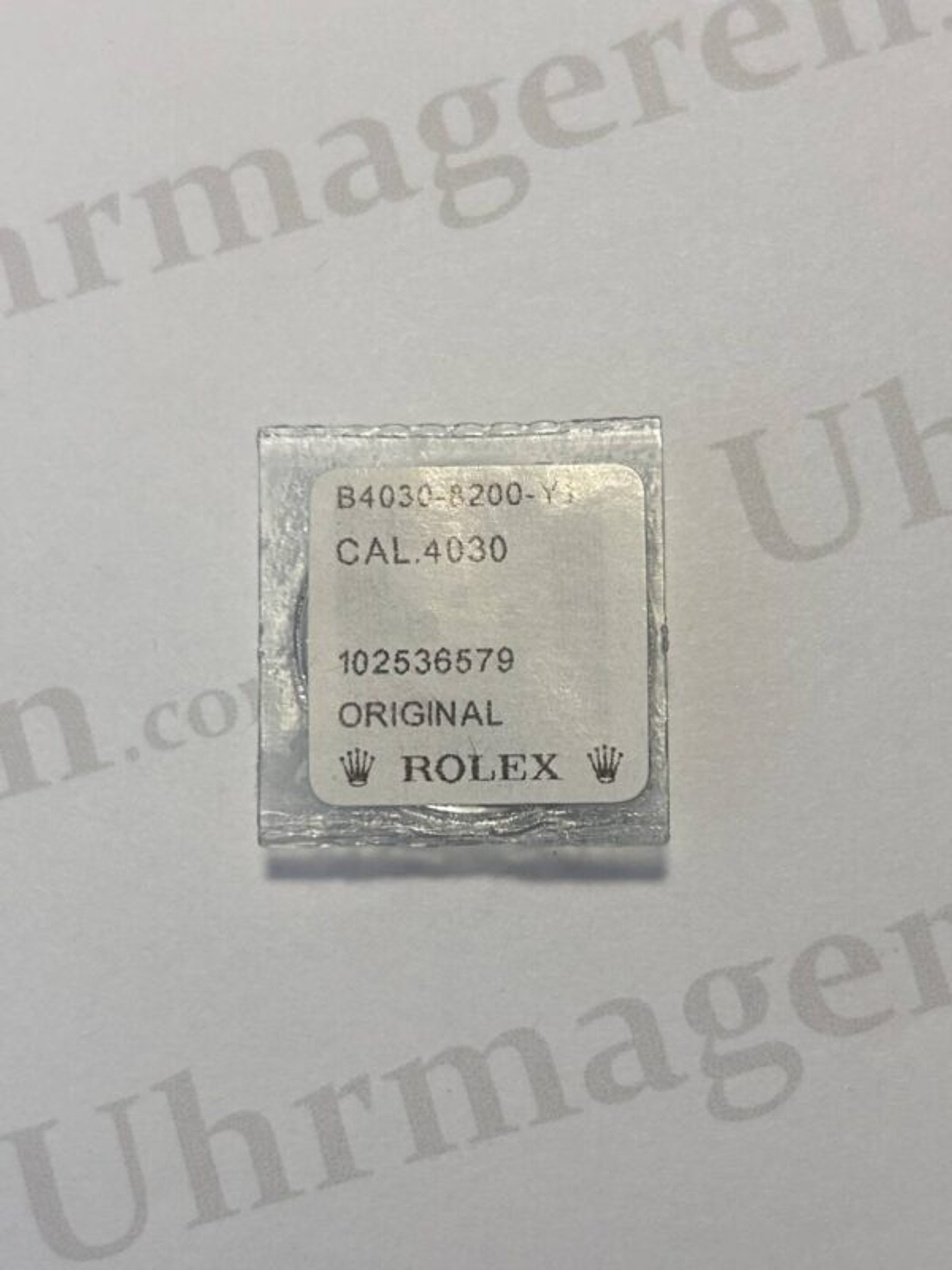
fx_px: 953
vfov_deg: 67.3
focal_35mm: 26
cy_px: 635
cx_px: 476
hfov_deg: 53.1
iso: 50
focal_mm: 5.7
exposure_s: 1/100
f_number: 1.5
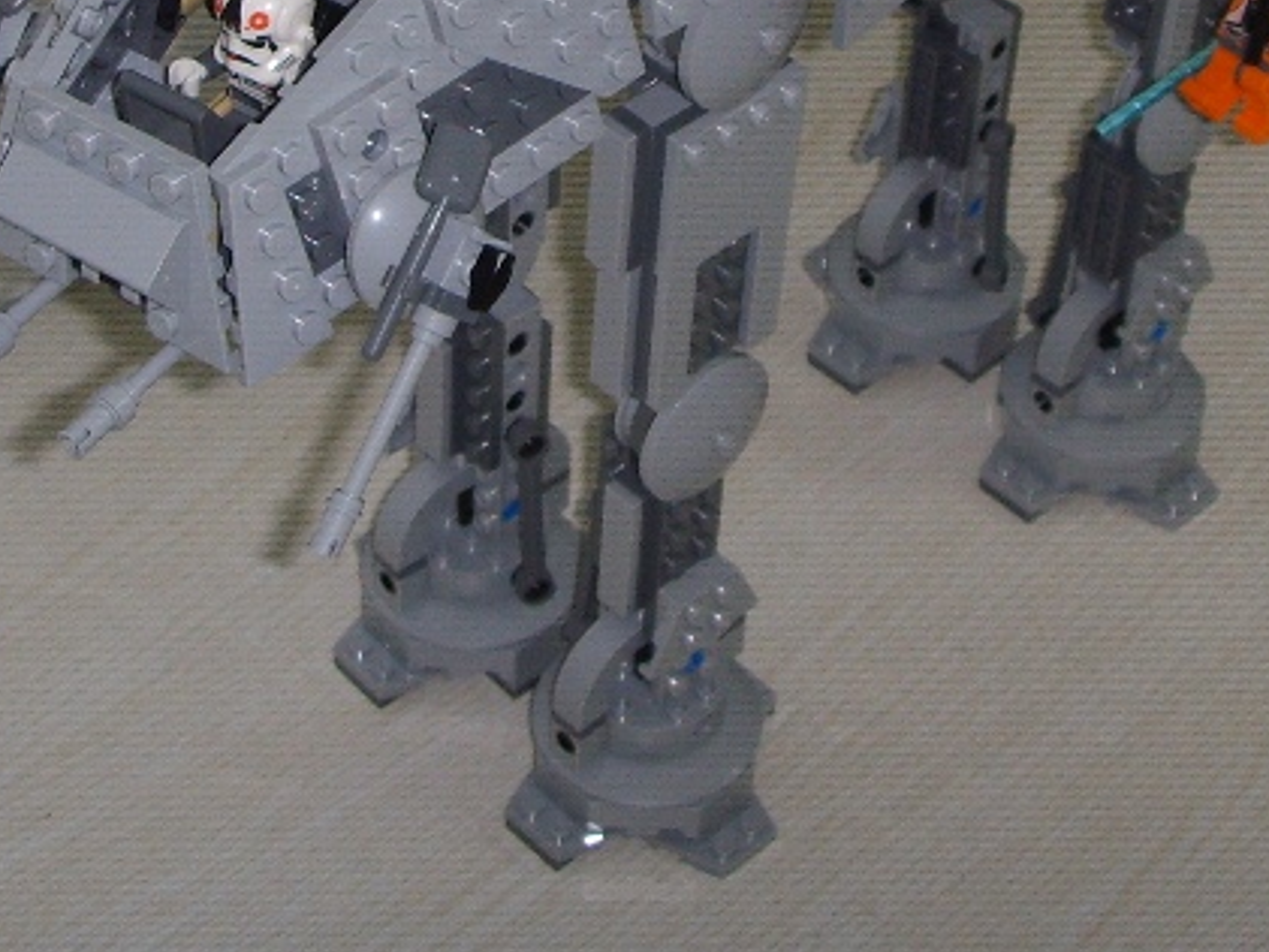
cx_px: 698
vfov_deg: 17.1
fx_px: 3080
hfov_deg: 23.3
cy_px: -36
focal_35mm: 84
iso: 100
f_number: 3.5
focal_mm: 6.6
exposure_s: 1/45
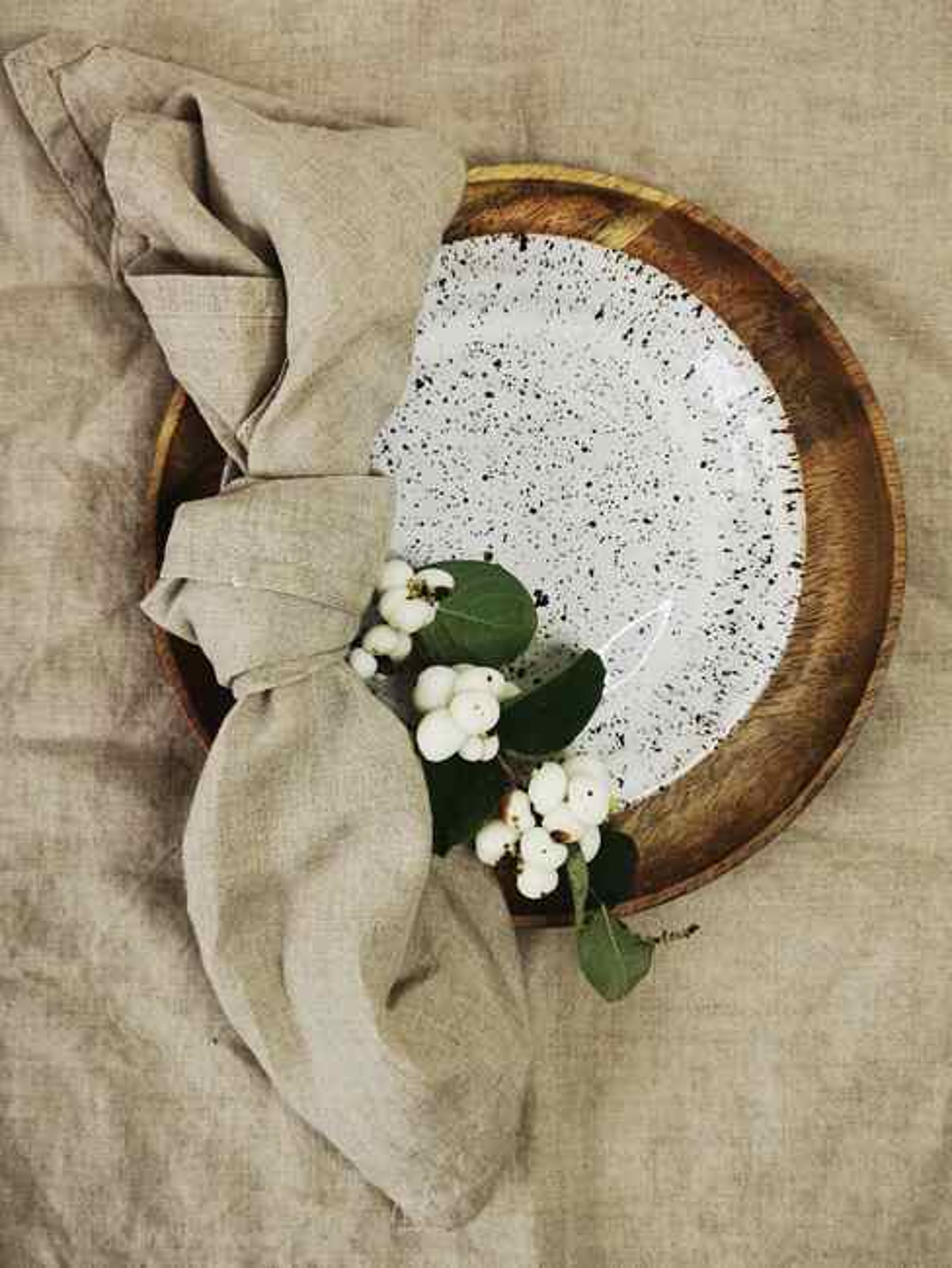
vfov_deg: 65.3
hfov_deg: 51.4
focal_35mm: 27
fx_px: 989
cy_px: 634
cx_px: 476
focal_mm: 5.56
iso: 125
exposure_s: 1/50
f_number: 1.6
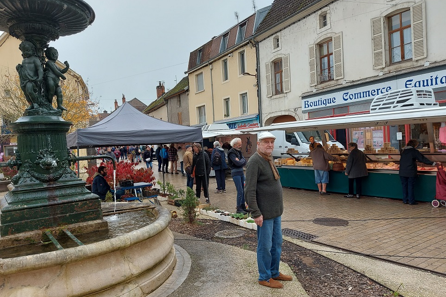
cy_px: 153
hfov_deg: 69.4
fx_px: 322
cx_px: 217
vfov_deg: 49.5
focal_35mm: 26
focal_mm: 5.23
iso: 32
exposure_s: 1/162
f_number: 1.8
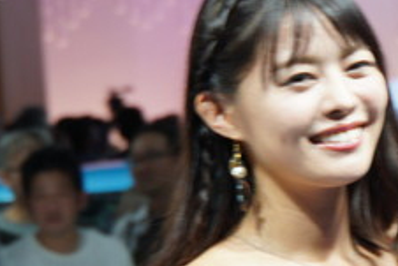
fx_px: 3246
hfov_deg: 7.0
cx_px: 382
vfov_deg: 4.7
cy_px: 121
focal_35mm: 293
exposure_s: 1/125
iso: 640
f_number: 5.6
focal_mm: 69
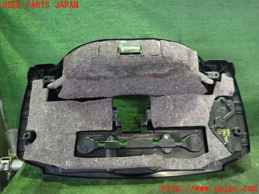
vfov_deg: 46.8
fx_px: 224
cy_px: 97
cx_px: 130
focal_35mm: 30
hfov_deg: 60.0
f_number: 2.3
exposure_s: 1/25
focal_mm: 5.4
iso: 800
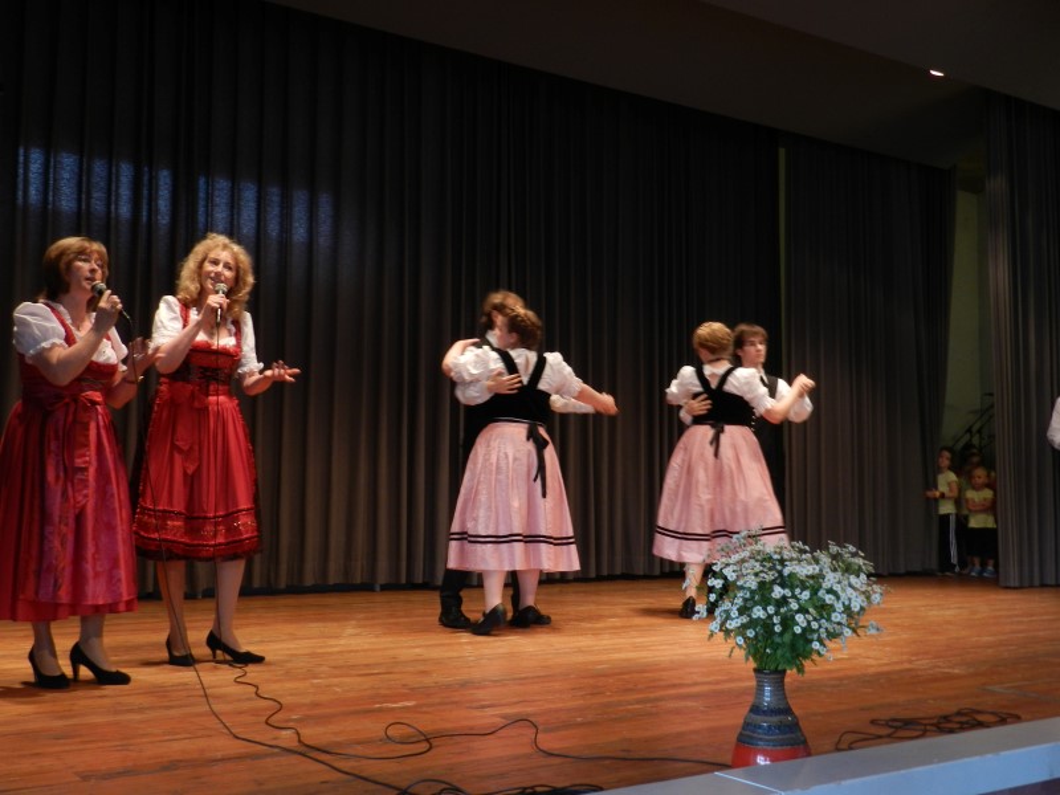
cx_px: 530
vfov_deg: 37.7
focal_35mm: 38
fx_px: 1164
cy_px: 398
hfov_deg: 49.0
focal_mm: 6.7
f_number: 4
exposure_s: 1/30
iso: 200
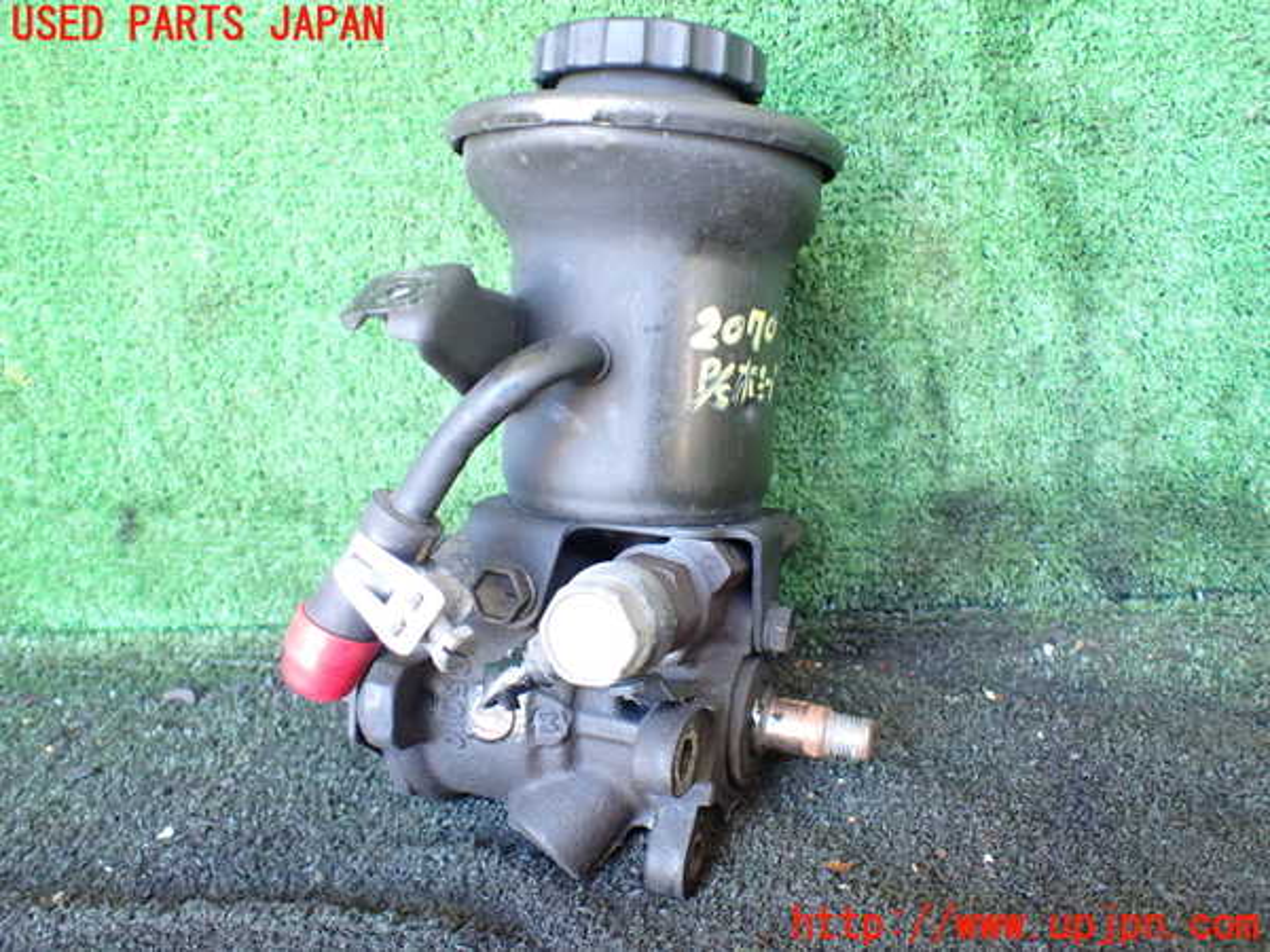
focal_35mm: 30
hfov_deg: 60.0
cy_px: 476
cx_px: 635
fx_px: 1101
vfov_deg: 46.8
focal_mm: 5.4
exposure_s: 1/40
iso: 800
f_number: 2.3
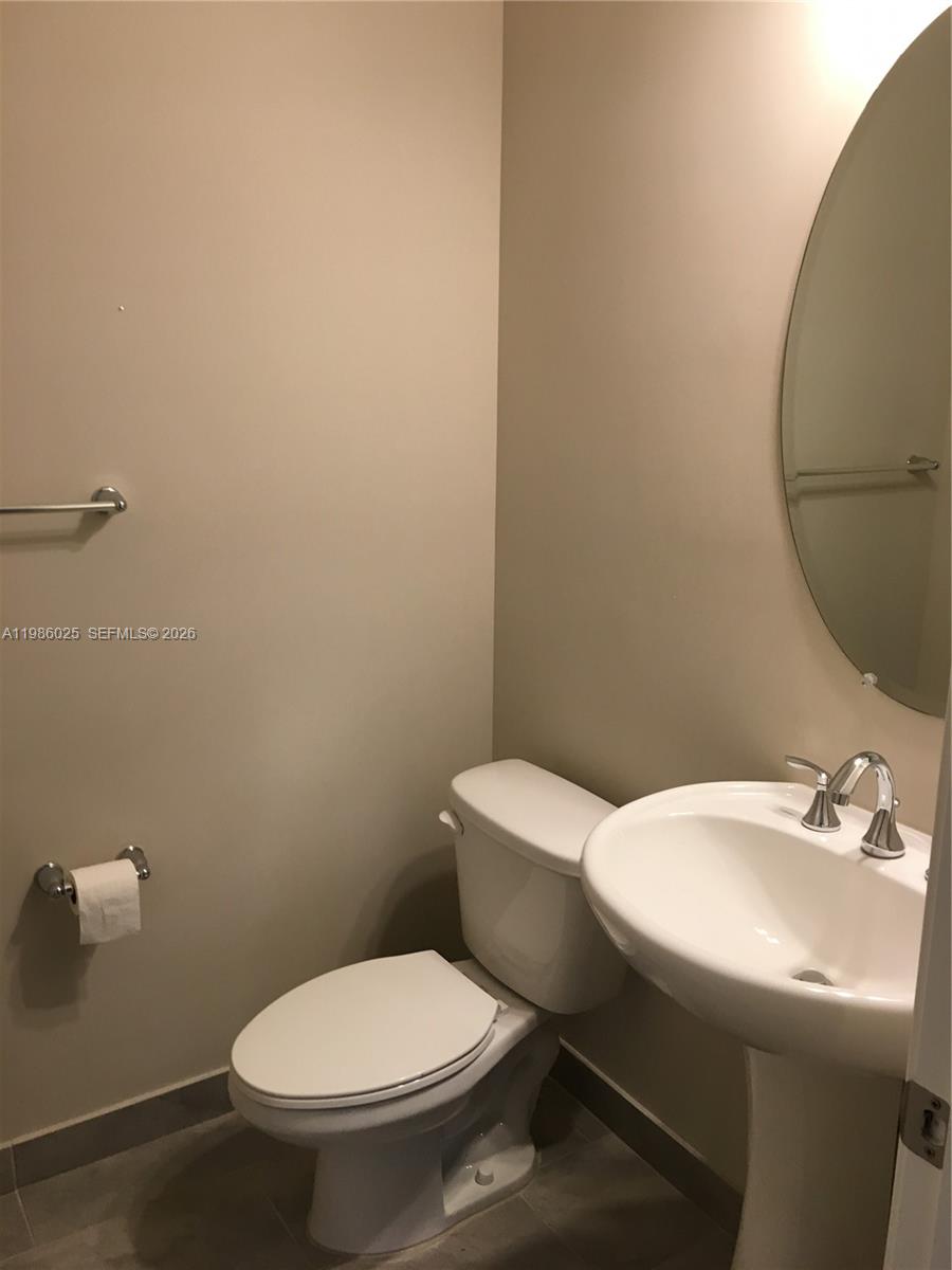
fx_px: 1063
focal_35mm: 29
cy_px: 635
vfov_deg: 61.7
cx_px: 476
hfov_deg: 48.2
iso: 64
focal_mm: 4.15
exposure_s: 1/30
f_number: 2.2
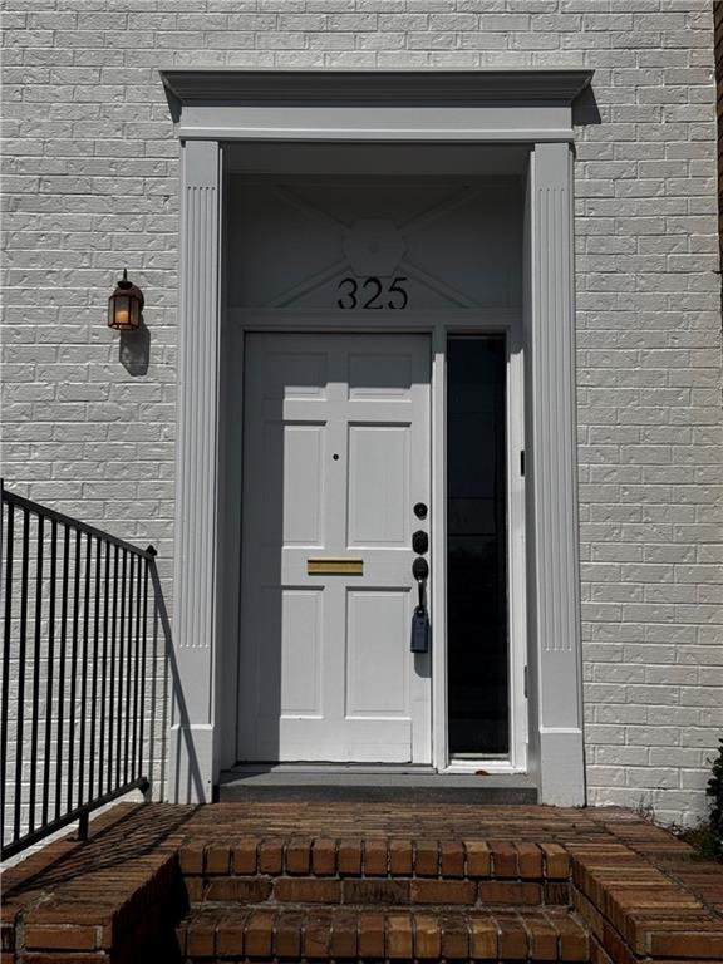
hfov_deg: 30.3
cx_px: 362
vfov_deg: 39.7
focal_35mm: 48
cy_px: 482
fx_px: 1337
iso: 50
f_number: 1.78
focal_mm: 6.76
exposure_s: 1/15385
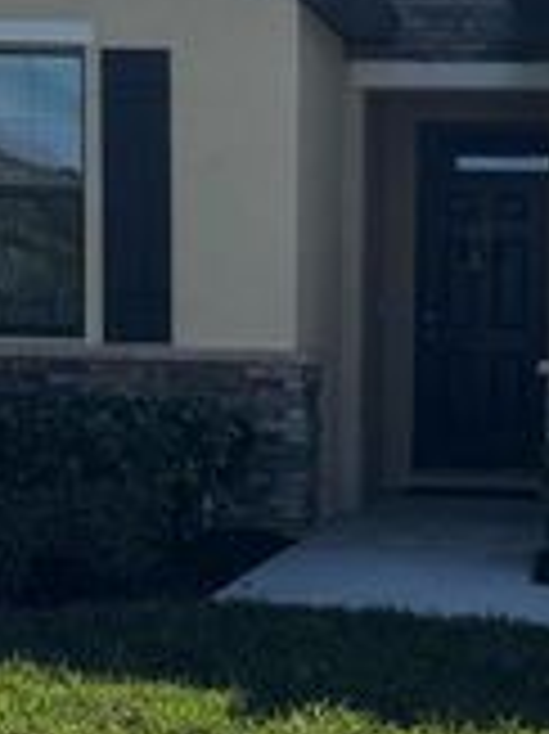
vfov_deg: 20.0
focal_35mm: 98
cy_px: 457
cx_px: 531
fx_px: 2075
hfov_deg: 14.9
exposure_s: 1/2833
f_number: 1.78
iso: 80
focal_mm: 6.76
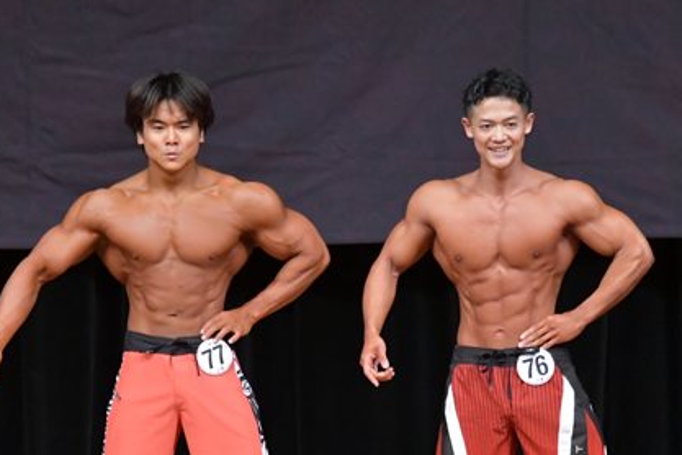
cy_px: 383
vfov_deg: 2.9
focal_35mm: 474
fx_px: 8979
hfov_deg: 4.3
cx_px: 282
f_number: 5.6
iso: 5000
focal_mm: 170
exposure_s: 1/400
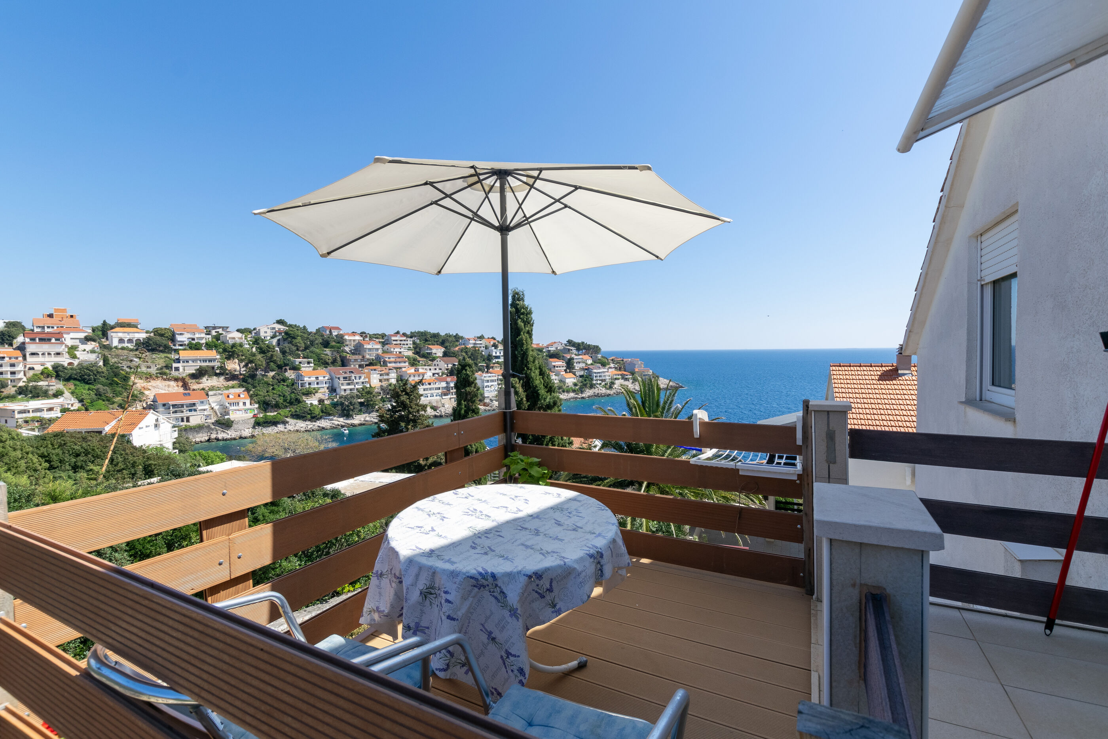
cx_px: 554
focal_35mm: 15
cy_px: 370
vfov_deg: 77.3
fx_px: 462
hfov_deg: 100.4
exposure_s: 1/250
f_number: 8
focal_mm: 10
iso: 100
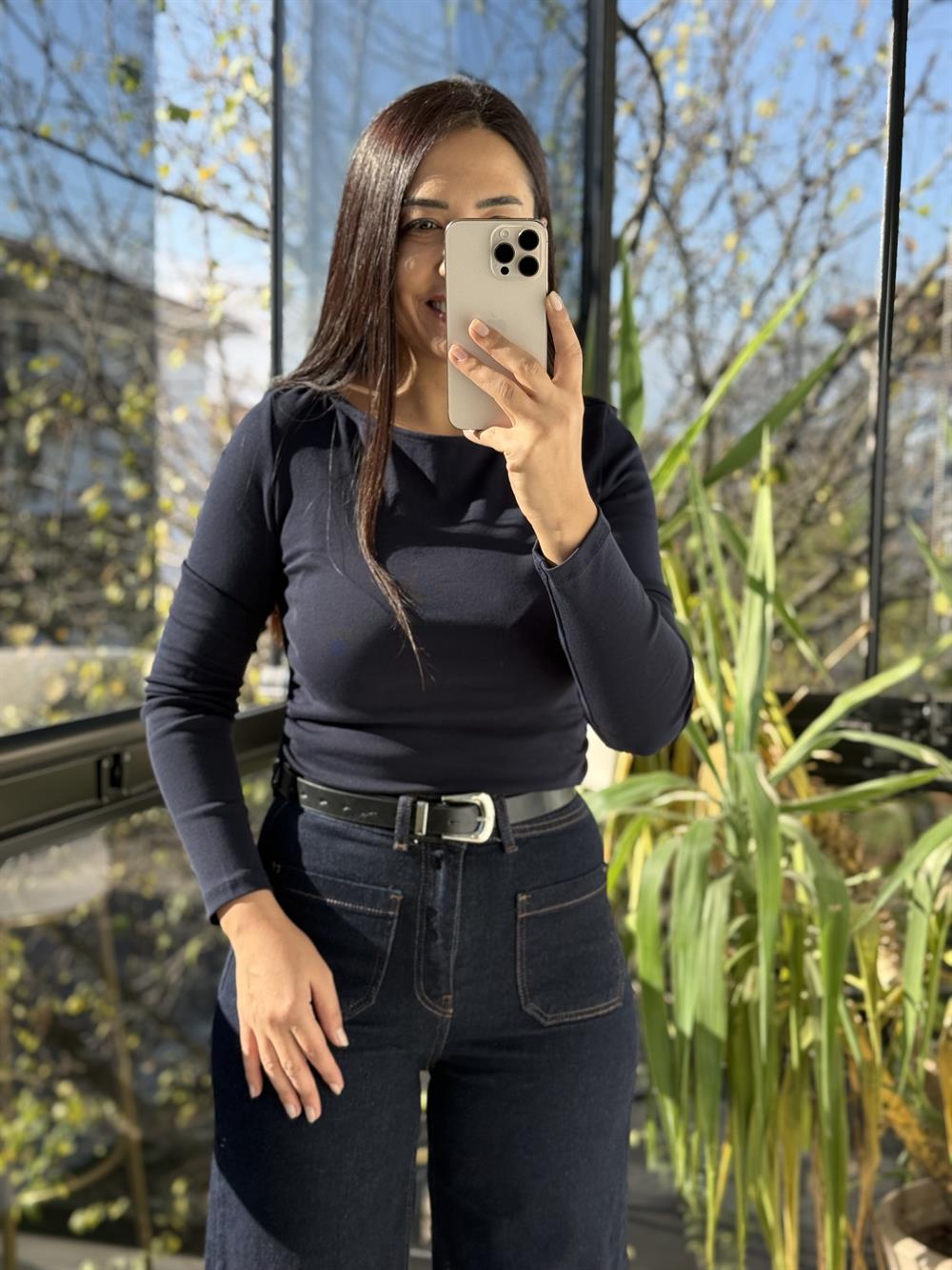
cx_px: 476
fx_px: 1760
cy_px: 635
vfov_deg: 39.7
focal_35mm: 48
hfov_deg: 30.3
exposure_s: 1/786
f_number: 1.78
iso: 64
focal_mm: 6.76
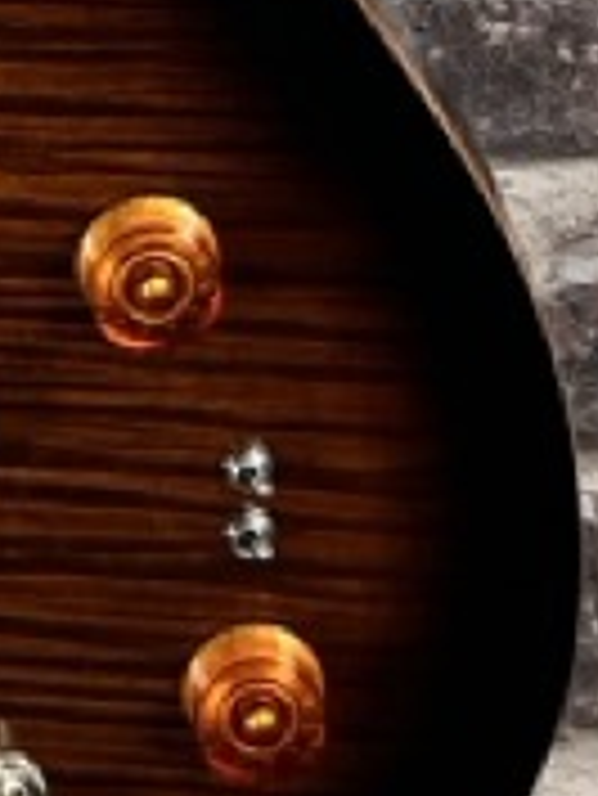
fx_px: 4325
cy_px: -1435
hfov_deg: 7.8
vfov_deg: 8.9
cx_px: -252
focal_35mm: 188
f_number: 1.6
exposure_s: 1/100
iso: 100
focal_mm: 5.1
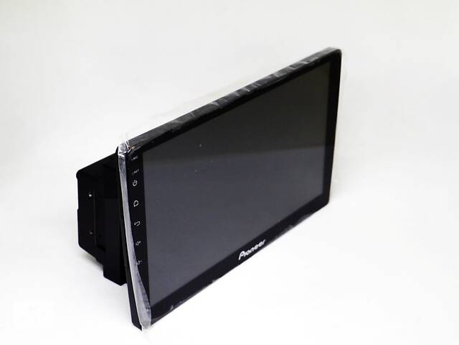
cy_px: 172
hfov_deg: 29.4
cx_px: 230
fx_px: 875
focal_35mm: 66
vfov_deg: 22.3
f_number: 5.4
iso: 400
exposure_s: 1/60
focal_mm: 33
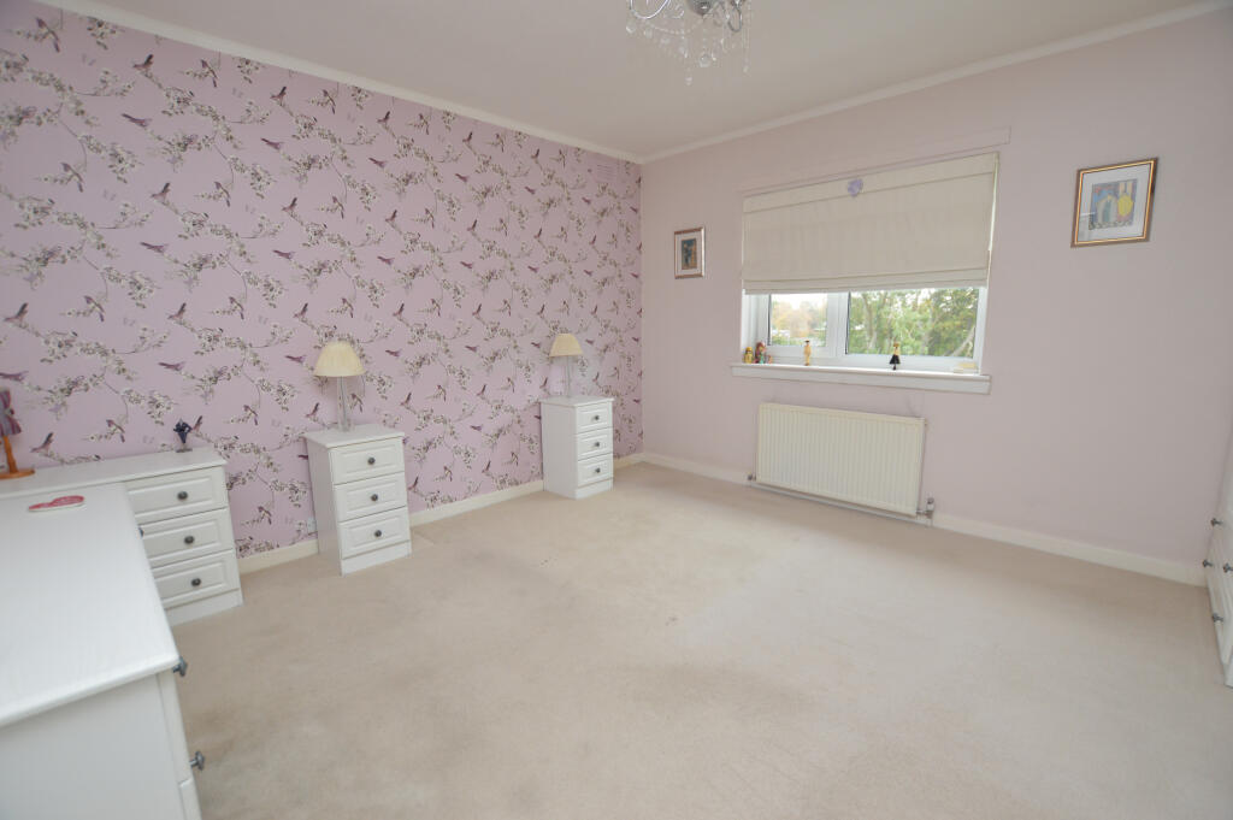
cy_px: 410
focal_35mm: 15
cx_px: 616
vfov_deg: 77.2
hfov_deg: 100.4
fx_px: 513
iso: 400
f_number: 4
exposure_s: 1/60
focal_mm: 10
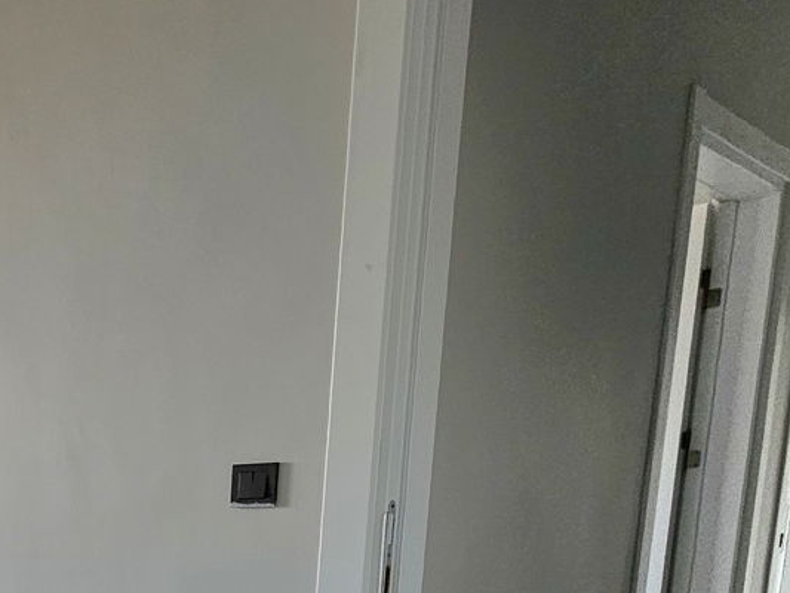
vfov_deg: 31.6
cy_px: 689
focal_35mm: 39
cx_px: -288
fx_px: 890
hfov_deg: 32.5
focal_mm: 2.2
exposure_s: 1/77.5
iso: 100
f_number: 2.2
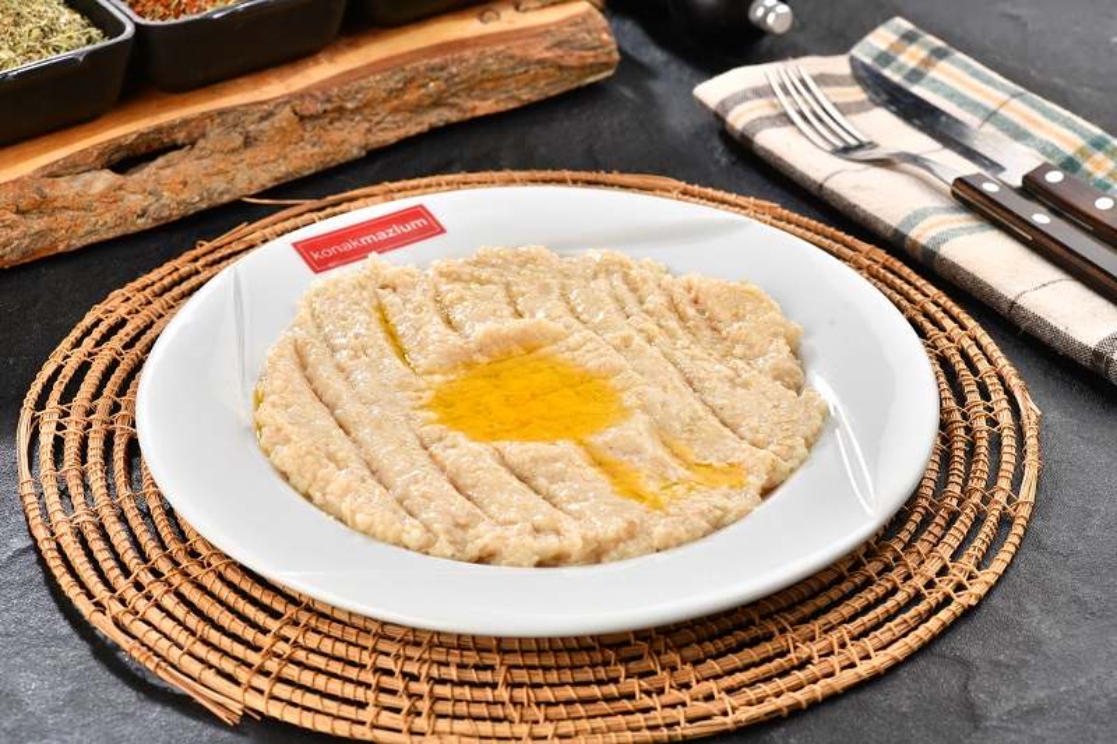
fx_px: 3102
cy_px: 372
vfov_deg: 13.7
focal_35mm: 100
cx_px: 558
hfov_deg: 20.4
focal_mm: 100
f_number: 11
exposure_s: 1/250
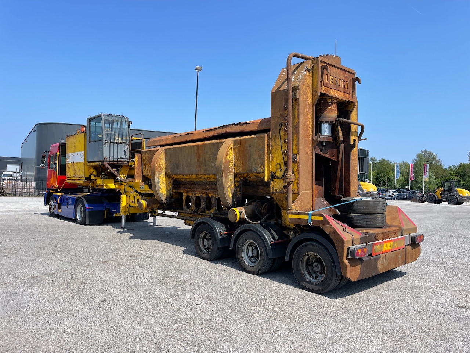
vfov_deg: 53.1
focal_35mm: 26
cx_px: 235
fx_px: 353
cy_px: 176
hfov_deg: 67.3
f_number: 1.6
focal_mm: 5.1
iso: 32
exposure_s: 1/2924
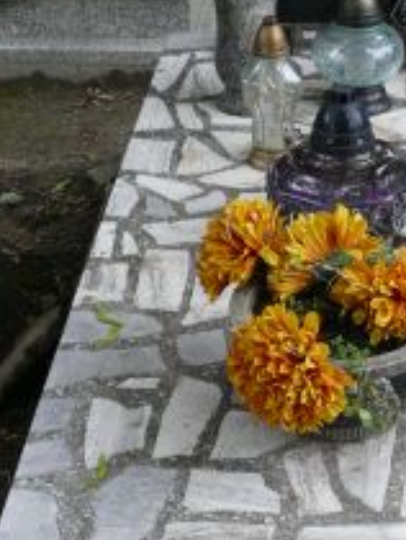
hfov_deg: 18.1
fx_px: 1249
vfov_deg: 24.3
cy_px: 355
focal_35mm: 80
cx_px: 396
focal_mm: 7.4
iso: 100
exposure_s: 1/125
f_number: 2.8
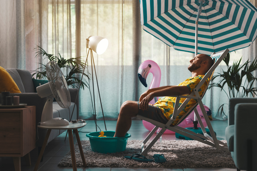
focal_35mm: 50
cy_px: 86
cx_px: 128
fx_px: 357
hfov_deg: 39.6
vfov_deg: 27.0
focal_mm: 50
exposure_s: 1/80
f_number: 3.2
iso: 200
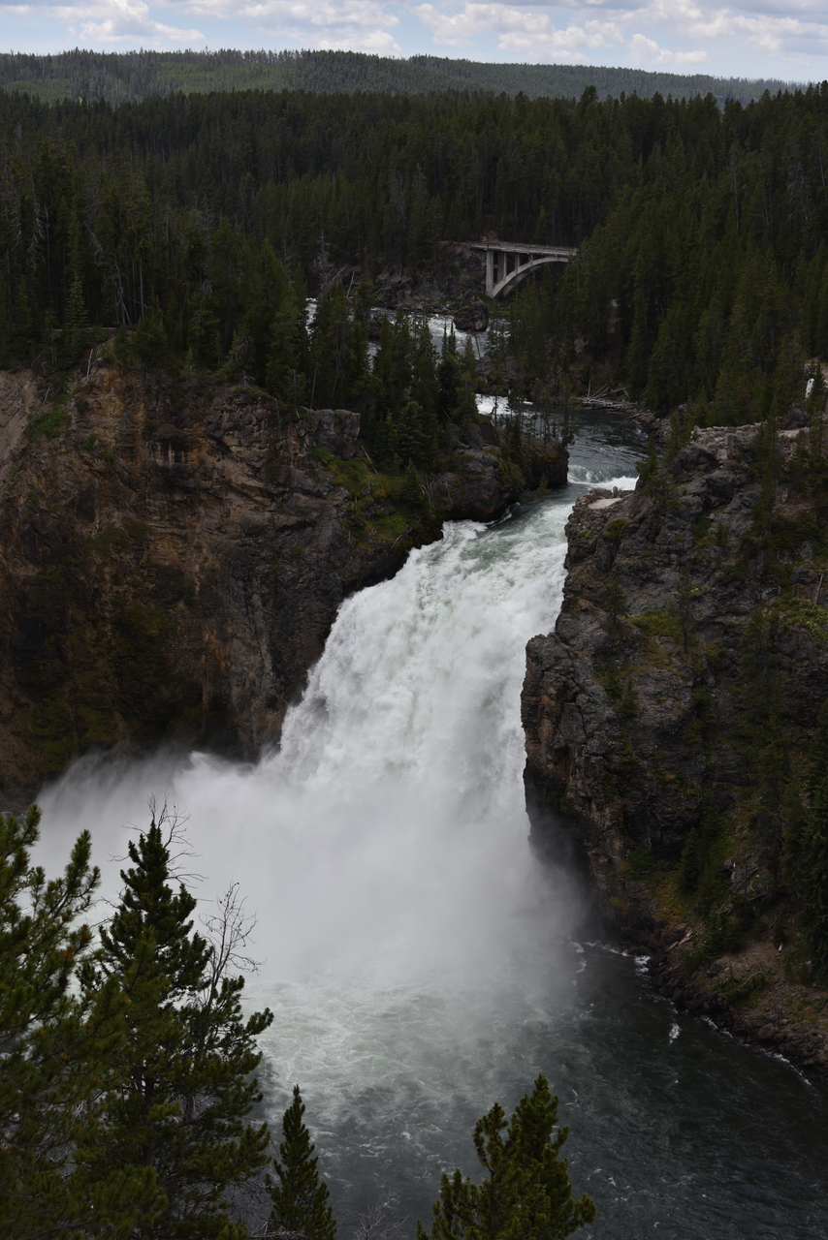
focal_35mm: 65
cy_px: 620
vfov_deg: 31.0
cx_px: 414
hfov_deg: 20.9
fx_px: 2241
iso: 100
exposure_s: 1/320
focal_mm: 65
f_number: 9
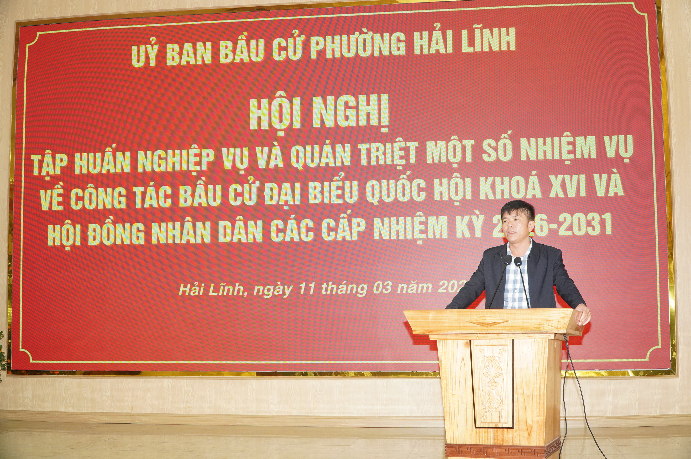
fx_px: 834
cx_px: 346
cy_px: 230
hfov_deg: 45.0
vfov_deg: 30.8
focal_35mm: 44
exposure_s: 1/160
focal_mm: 29
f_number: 5.6
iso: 1600
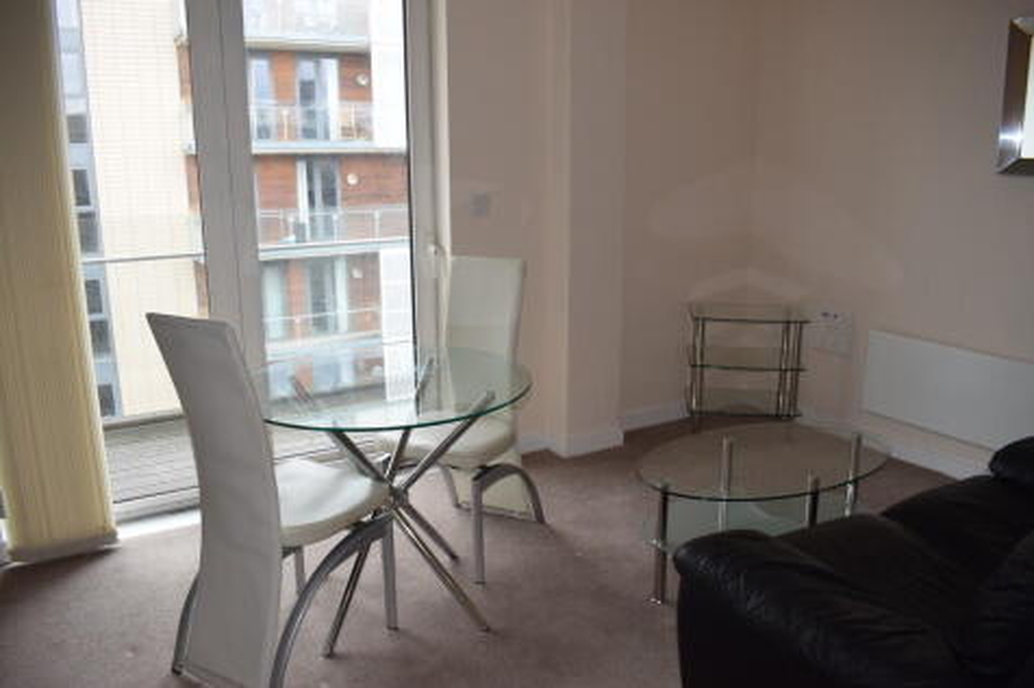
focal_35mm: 27
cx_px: 517
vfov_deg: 47.9
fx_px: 775
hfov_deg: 67.4
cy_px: 344
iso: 800
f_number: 5.6
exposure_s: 1/125
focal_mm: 18
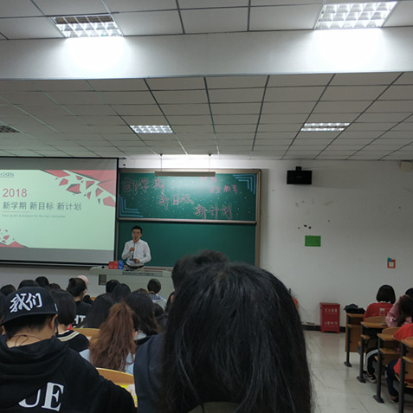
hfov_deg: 50.6
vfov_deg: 51.1
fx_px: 432
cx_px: 158
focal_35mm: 32
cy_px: 207
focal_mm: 3.82
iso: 383
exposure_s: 1/25
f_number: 1.8
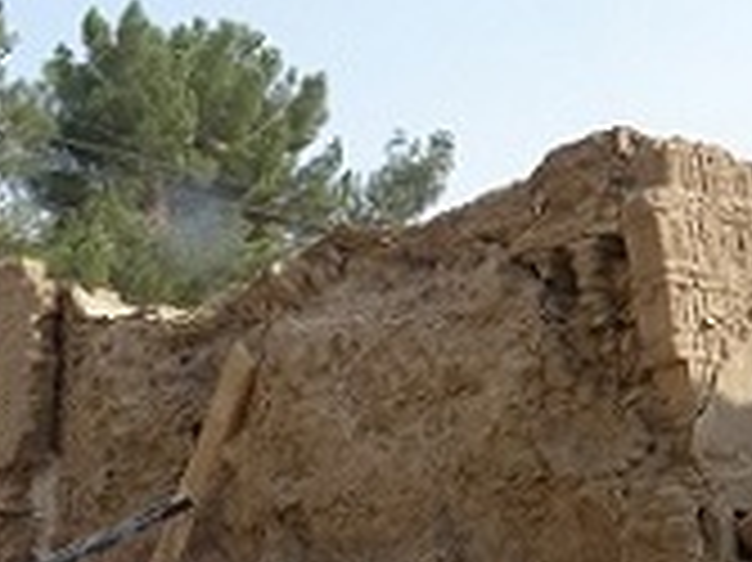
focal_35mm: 73
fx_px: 1585
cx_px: 266
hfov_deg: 26.6
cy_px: 495
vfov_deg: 19.8
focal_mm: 4.6
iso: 64
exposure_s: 1/200
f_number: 5.6
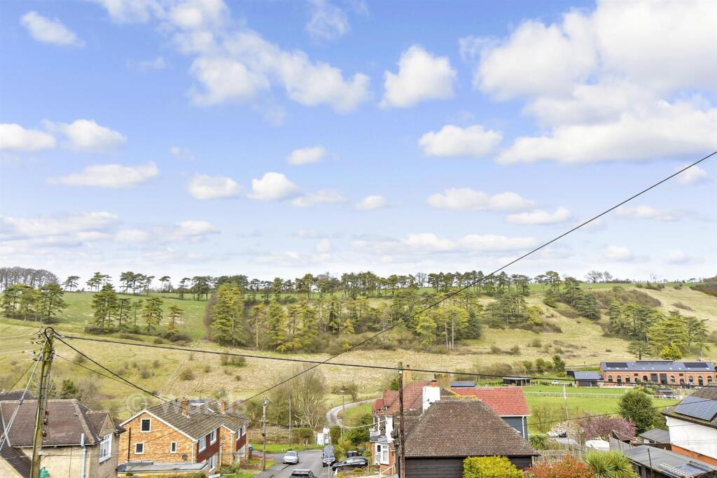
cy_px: 239
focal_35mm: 30
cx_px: 358
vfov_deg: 43.6
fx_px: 598
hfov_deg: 61.9
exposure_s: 1/250
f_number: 6.3
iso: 160
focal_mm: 20
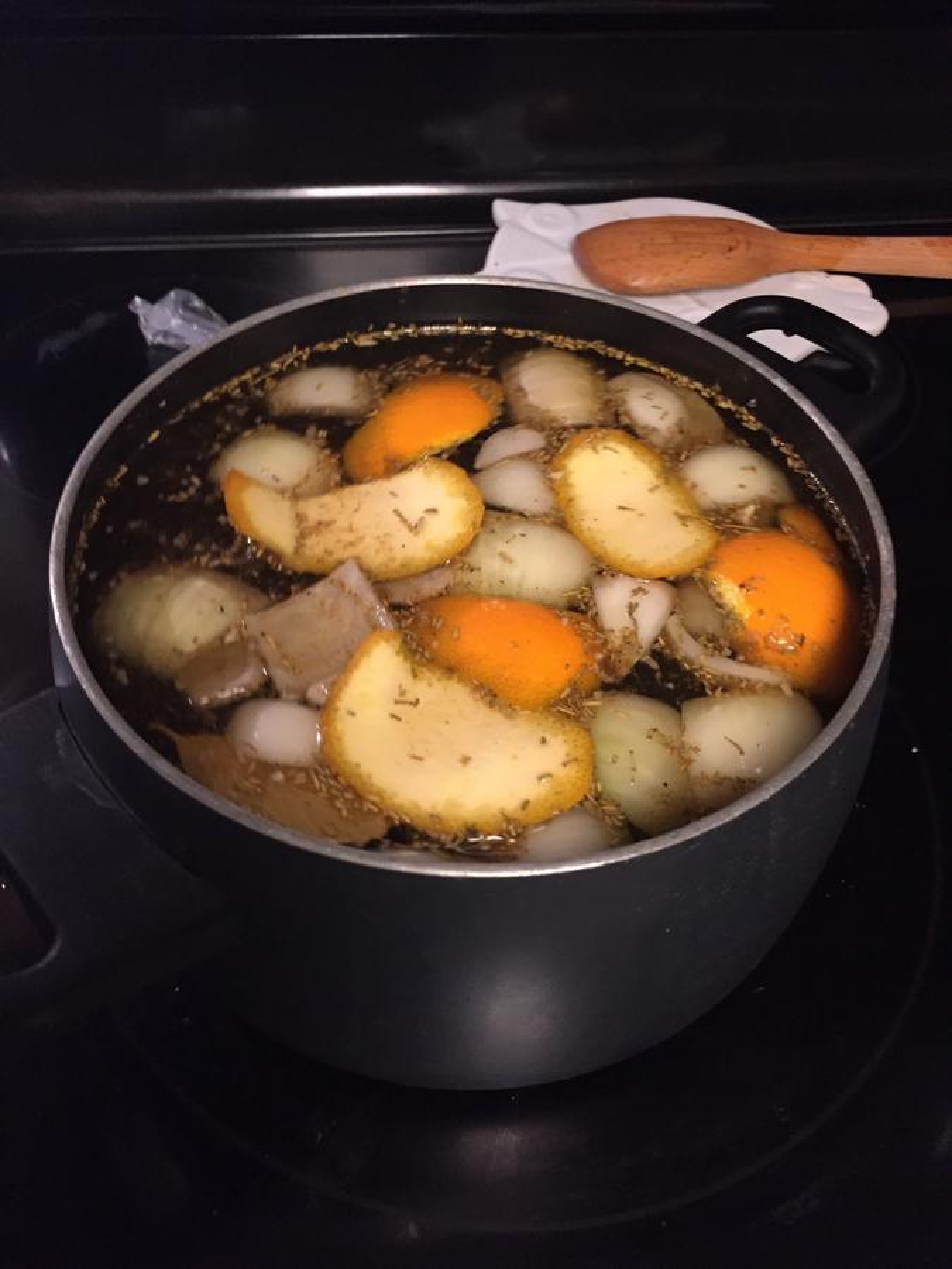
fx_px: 1063
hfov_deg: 48.2
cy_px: 634
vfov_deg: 61.7
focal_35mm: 29
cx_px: 476
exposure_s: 1/20
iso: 250
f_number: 2.2
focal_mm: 4.15
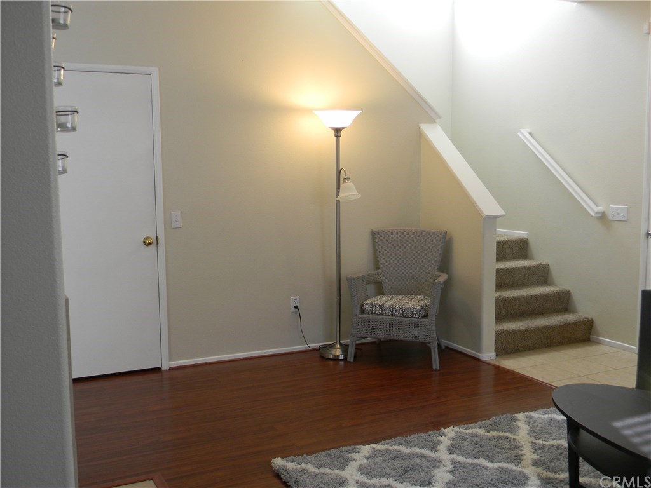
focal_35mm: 36
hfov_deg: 51.4
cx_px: 326
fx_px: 677
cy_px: 244
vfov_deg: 39.7
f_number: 3.7
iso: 111
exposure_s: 1/30
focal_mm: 6.4
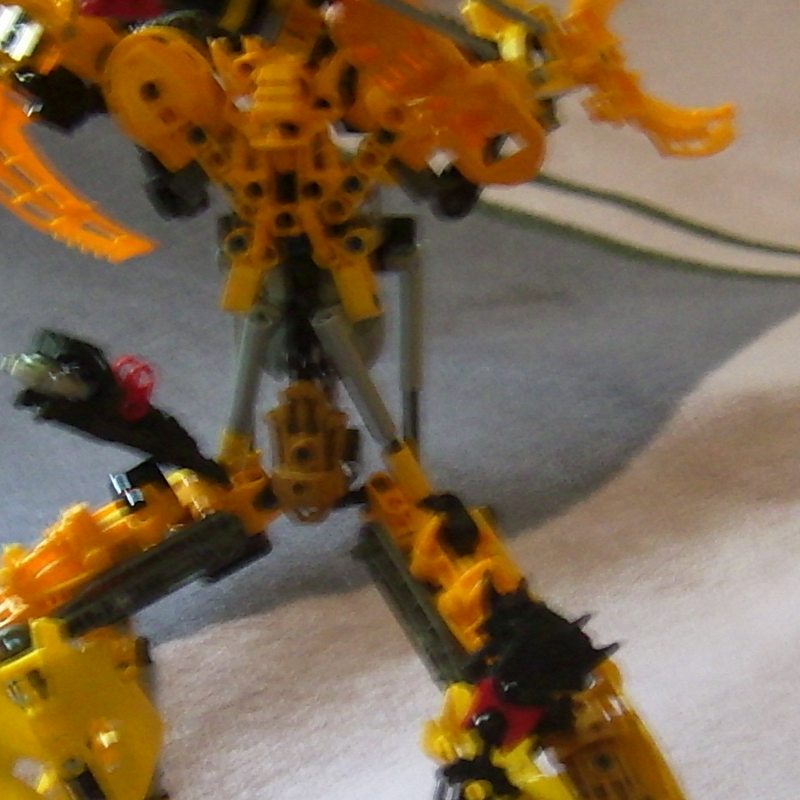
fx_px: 2432
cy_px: 546
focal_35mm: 93
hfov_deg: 18.7
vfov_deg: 18.6
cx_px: 418
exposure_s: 1/4
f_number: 2.8
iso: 50
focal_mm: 5.99
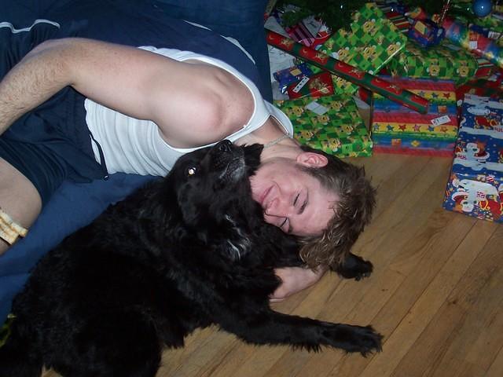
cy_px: 188
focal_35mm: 46
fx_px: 668
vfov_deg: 31.5
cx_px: 252
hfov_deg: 41.2
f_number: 3
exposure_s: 1/60
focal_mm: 7
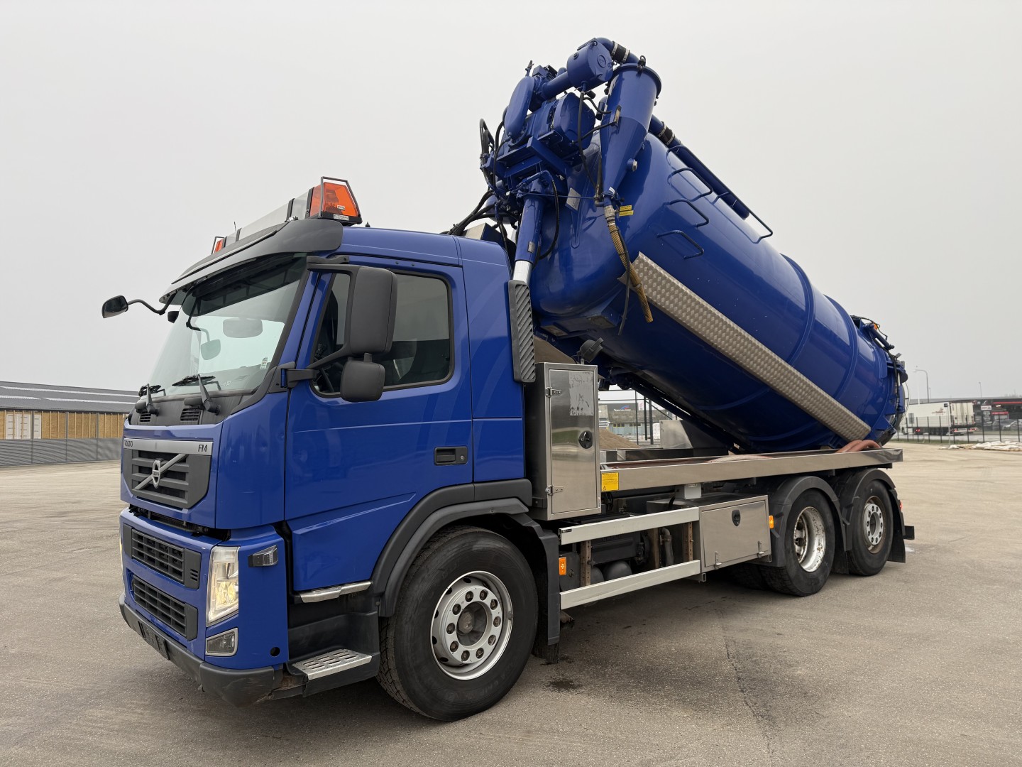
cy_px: 384
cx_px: 511
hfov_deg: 71.6
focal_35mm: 24
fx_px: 709
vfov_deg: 56.8
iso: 64
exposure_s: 1/251
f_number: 1.78
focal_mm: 6.76
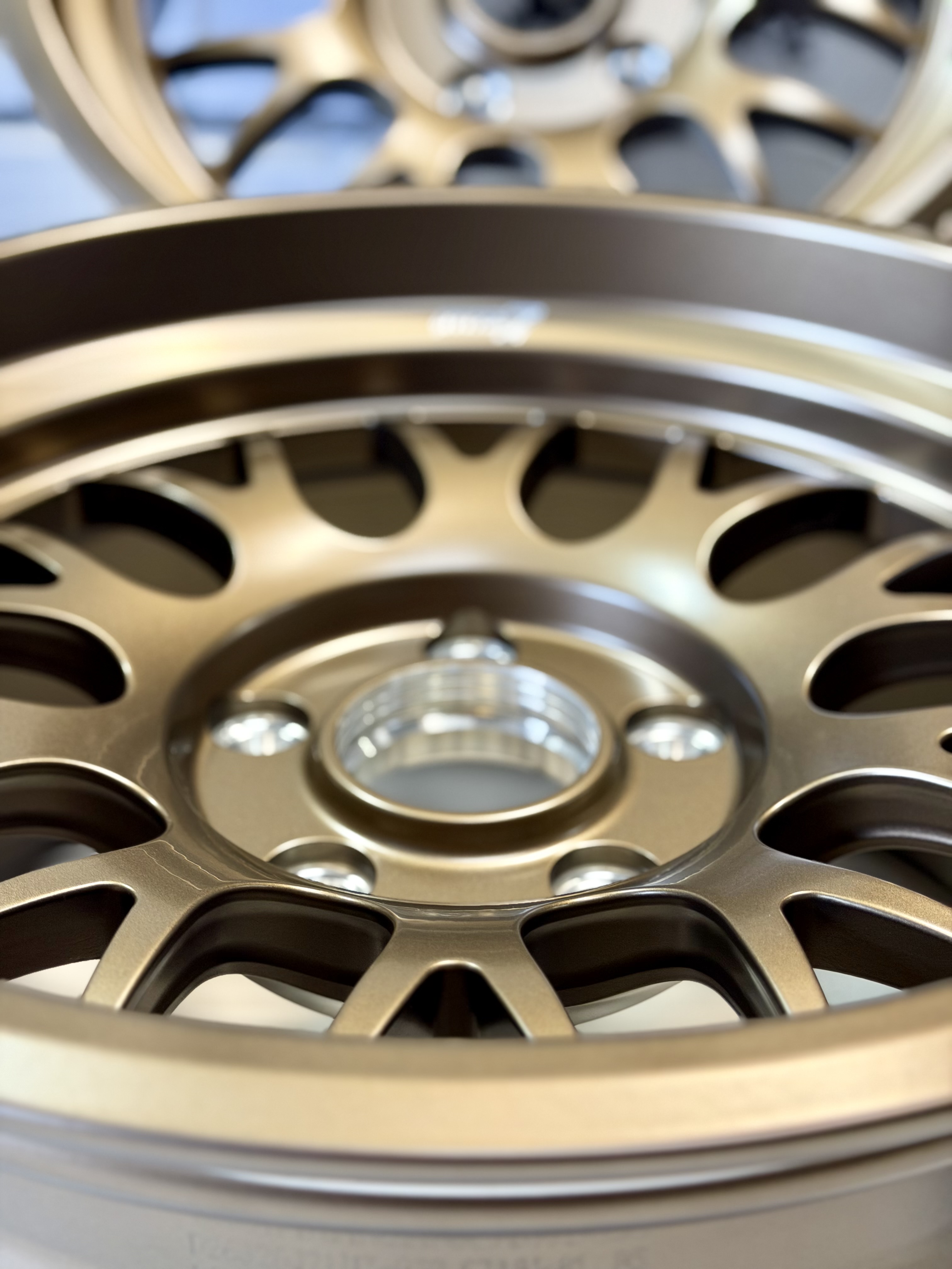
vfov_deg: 39.7
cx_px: 476
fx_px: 1760
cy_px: 634
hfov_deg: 30.3
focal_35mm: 48
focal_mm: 6.76
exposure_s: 1/60
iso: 200
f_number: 1.78
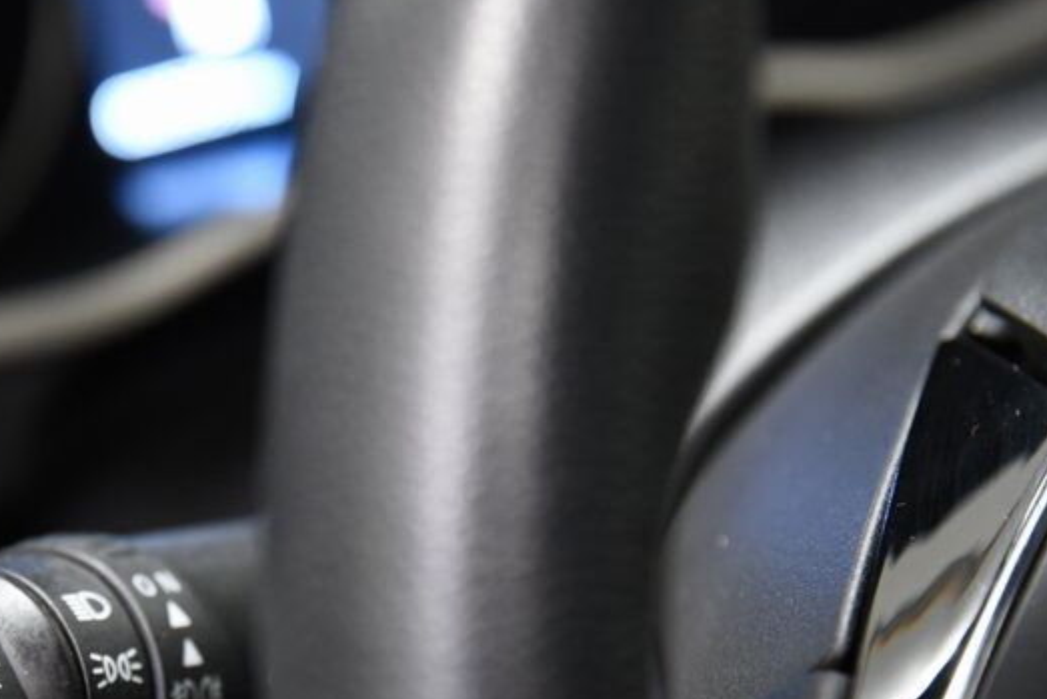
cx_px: 194
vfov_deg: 10.0
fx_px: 3985
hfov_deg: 14.9
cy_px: 595
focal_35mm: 137
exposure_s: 1/15
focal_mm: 70
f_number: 4
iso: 1600
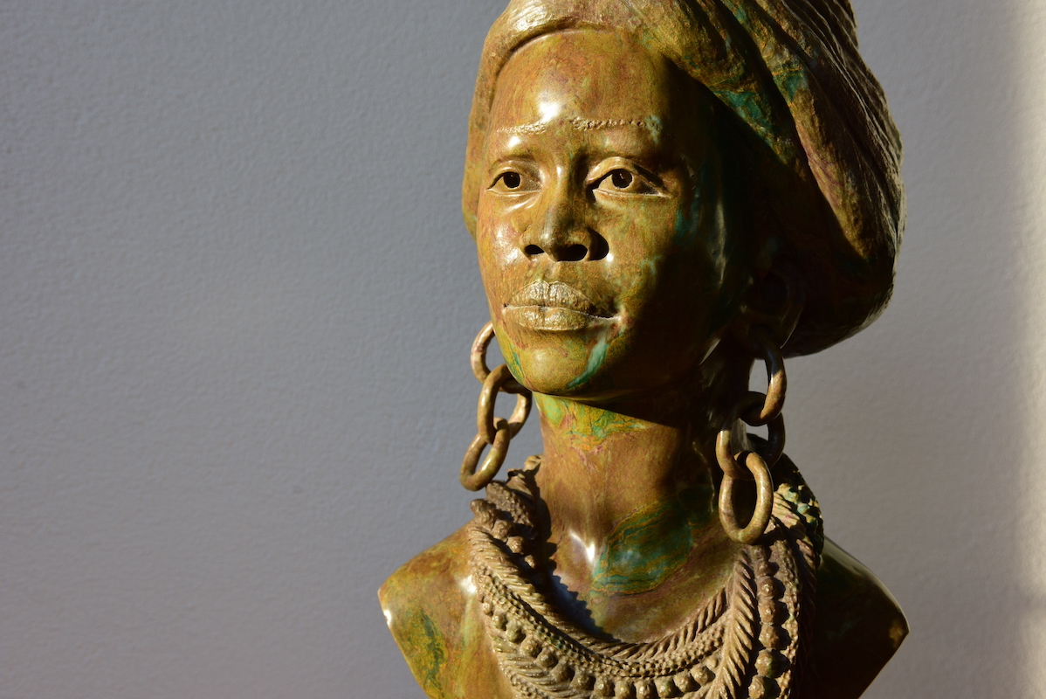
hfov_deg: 48.4
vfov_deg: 33.4
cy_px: 350
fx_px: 1163
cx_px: 523
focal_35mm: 40
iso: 110
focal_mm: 40
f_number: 8
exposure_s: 1/40
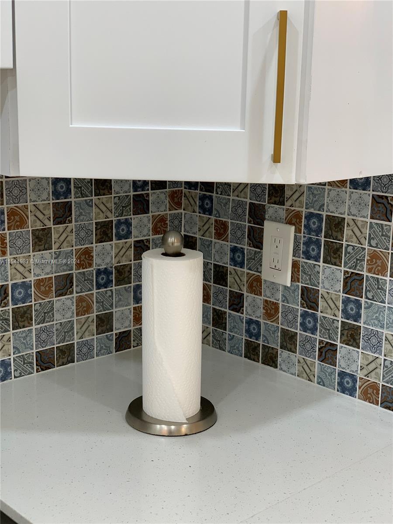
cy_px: 262
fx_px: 787
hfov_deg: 28.0
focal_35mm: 52
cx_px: 196
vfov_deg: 36.8
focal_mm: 6
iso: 64
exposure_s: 1/60
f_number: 2.4
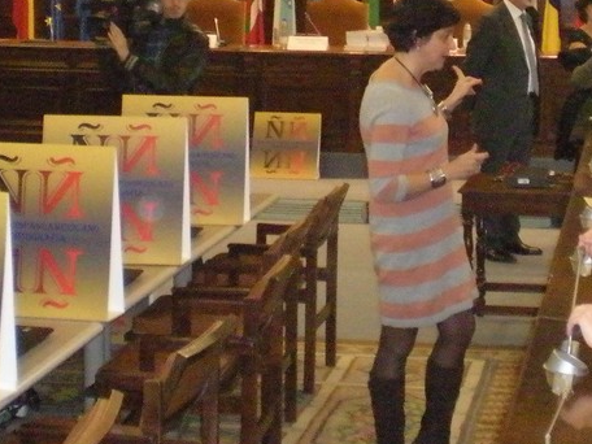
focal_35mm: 100
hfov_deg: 19.5
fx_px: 1710
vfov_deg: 14.6
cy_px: 8
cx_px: 421
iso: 800
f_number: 3.1
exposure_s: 1/60
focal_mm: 6.3
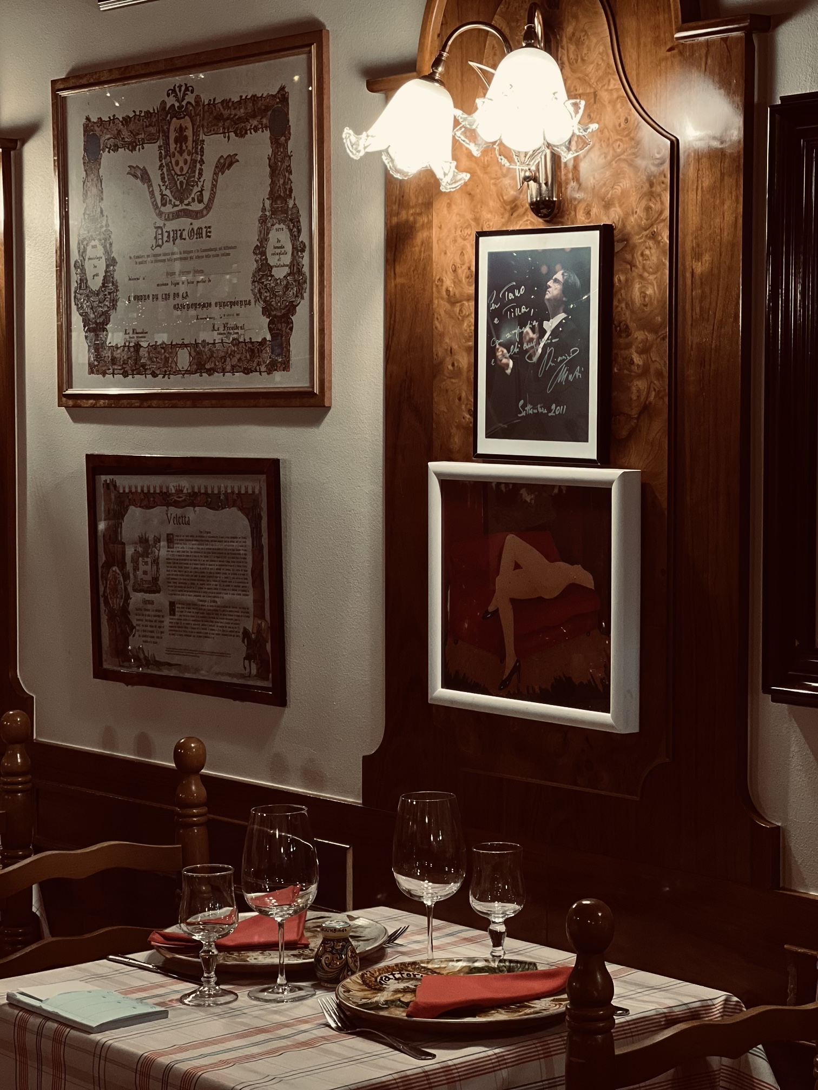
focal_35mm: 77
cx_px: 409
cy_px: 545
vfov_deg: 25.3
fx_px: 2426
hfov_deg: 19.1
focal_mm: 9
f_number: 2.8
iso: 320
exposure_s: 1/33
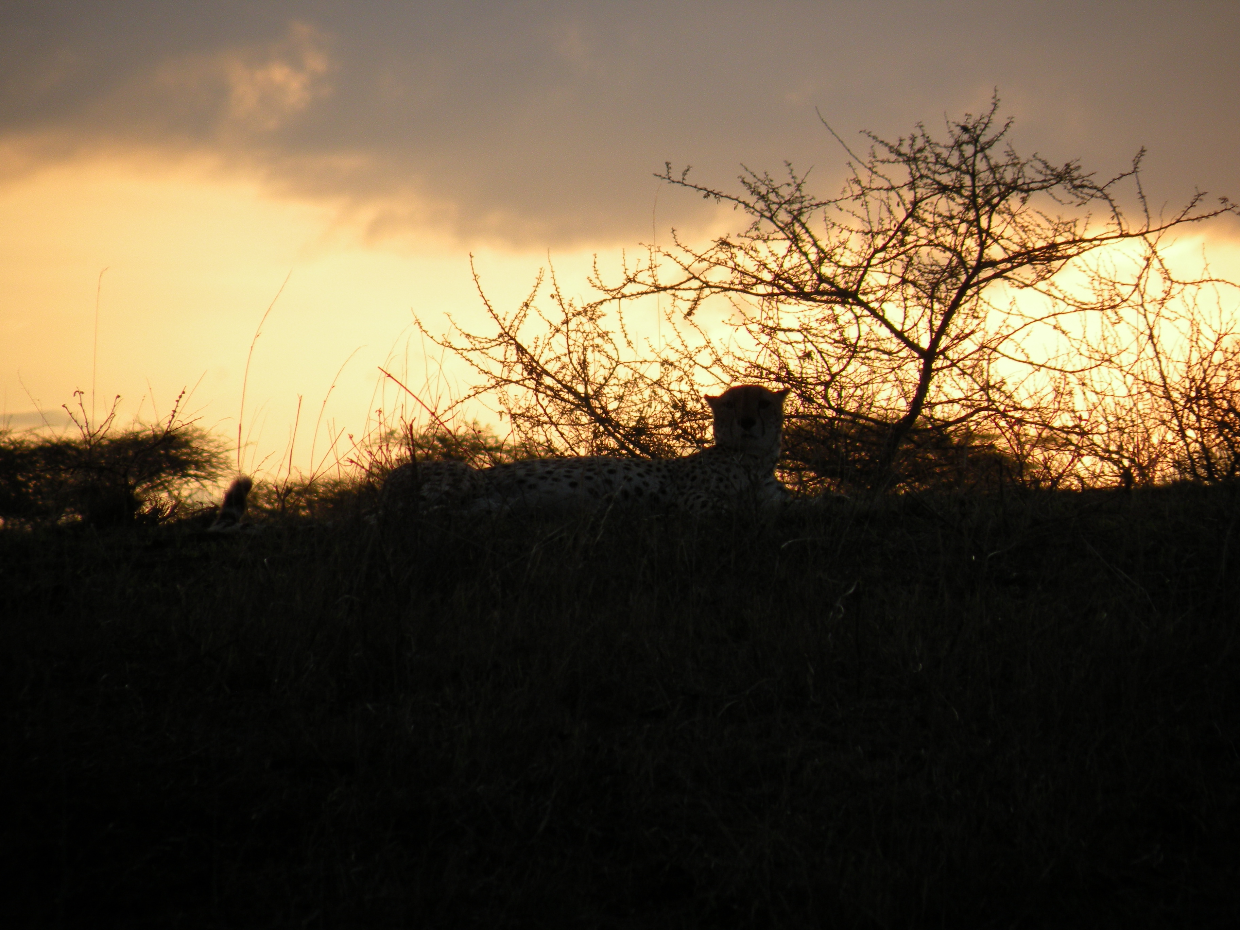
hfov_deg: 4.1
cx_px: 620
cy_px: 465
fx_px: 17409
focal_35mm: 486
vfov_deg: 3.1
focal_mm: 84.2
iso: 64
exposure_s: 1/319
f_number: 5
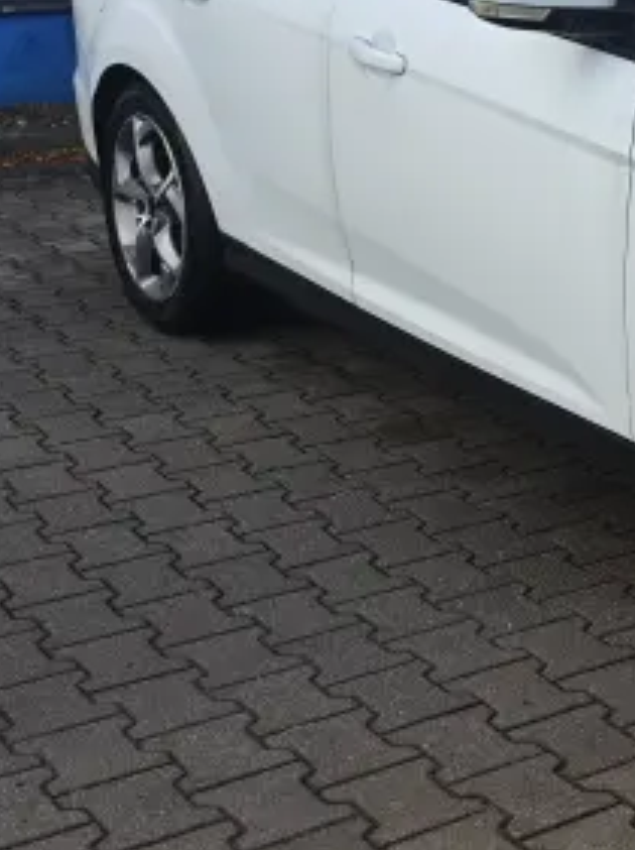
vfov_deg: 26.6
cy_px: 296
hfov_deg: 17.9
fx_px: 1790
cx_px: 959
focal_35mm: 73
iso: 50
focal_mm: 8.72
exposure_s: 1/400
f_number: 2
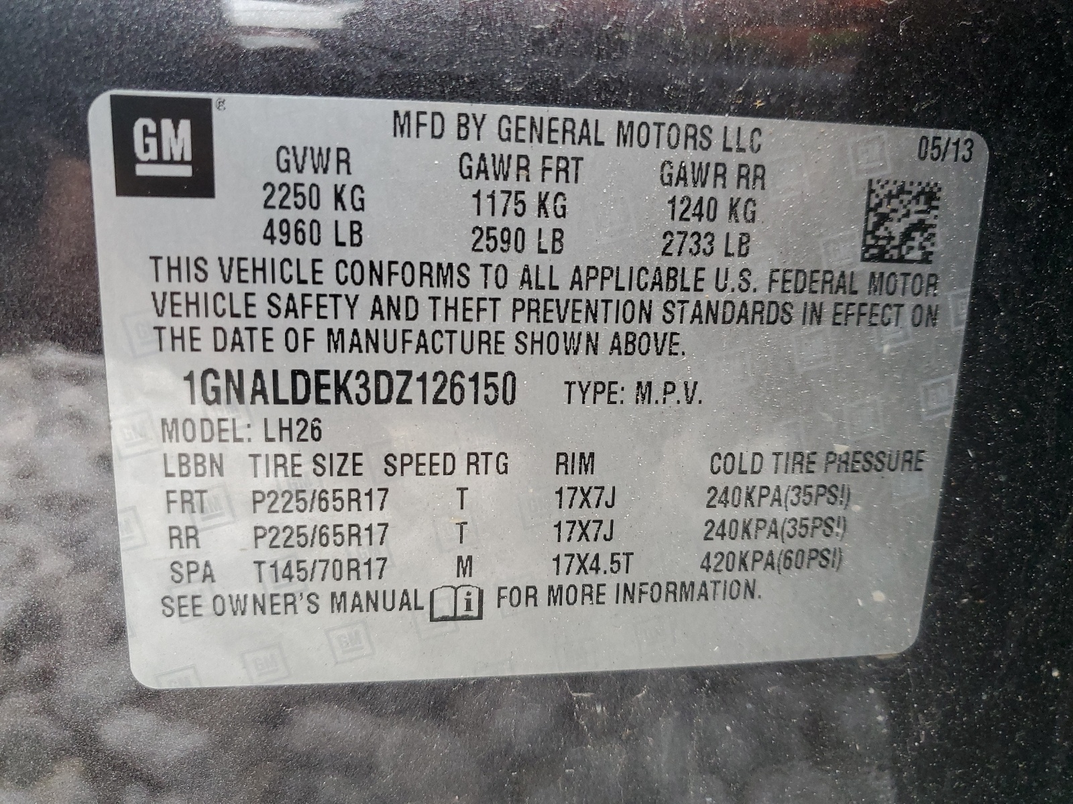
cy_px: 402
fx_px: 806
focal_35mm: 26
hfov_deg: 67.3
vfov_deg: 53.1
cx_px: 536
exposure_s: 1/60.2
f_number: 1.5
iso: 144
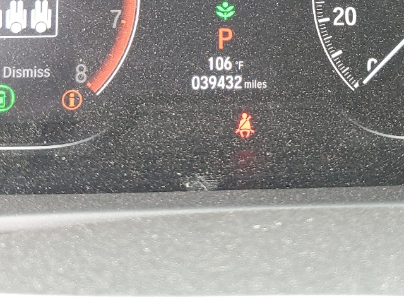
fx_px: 759
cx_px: 232
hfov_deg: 29.8
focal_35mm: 65
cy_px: -59
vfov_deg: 21.1
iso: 166
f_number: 1.5
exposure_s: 1/60.2
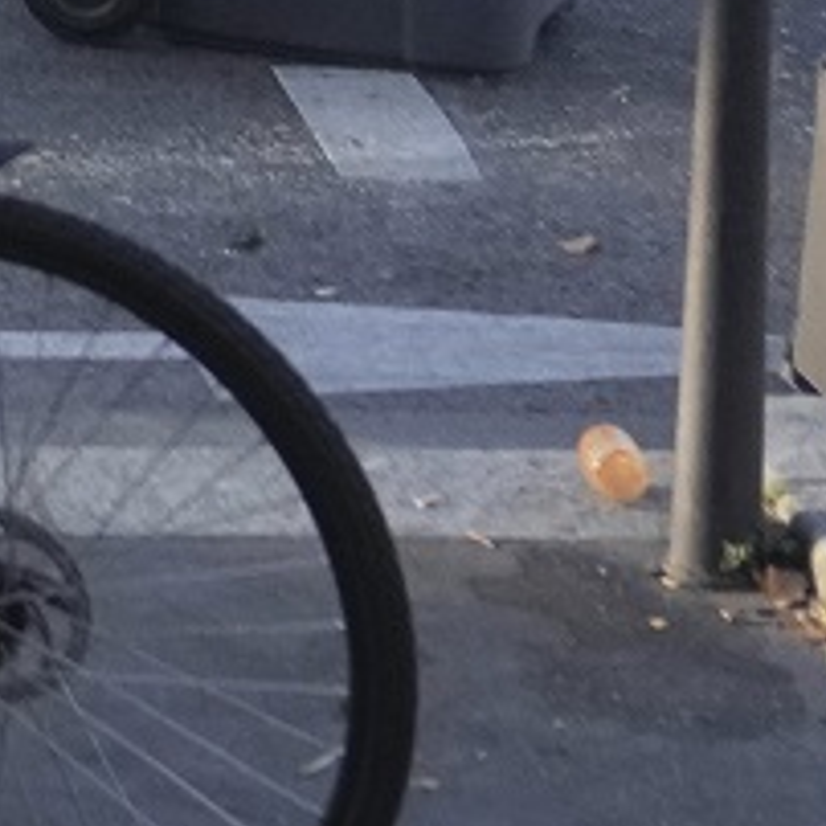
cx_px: -1051
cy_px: -1225
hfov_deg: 7.3
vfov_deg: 7.2
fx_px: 6128
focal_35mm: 227
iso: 1000
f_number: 2.8
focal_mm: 27
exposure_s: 1/2500
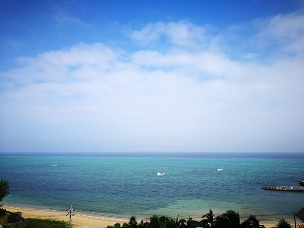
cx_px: 152
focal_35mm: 27
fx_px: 237
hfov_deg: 65.3
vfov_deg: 51.4
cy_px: 114
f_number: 2.2
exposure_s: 1/1100
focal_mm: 4.5
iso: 50
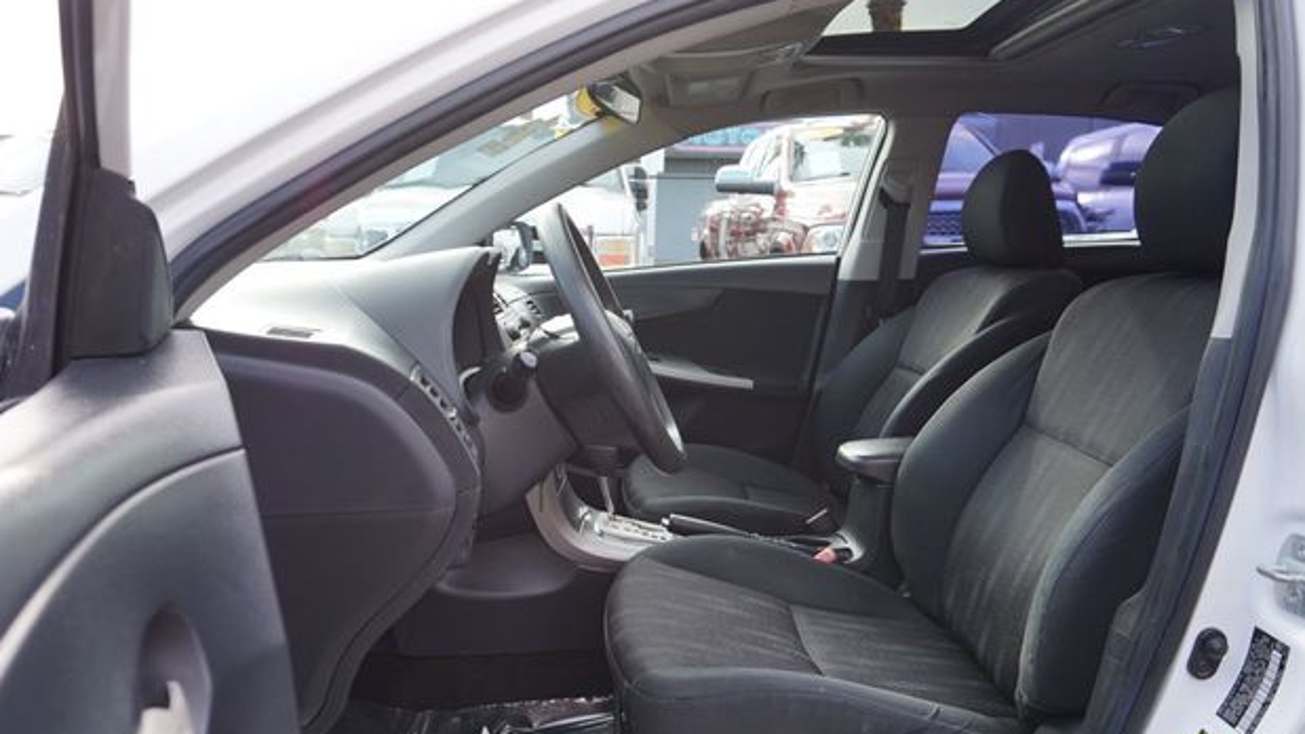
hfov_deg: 71.9
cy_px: 422
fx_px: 900
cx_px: 658
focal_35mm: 26
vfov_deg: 44.2
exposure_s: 1/60
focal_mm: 16
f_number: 4.5
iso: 100
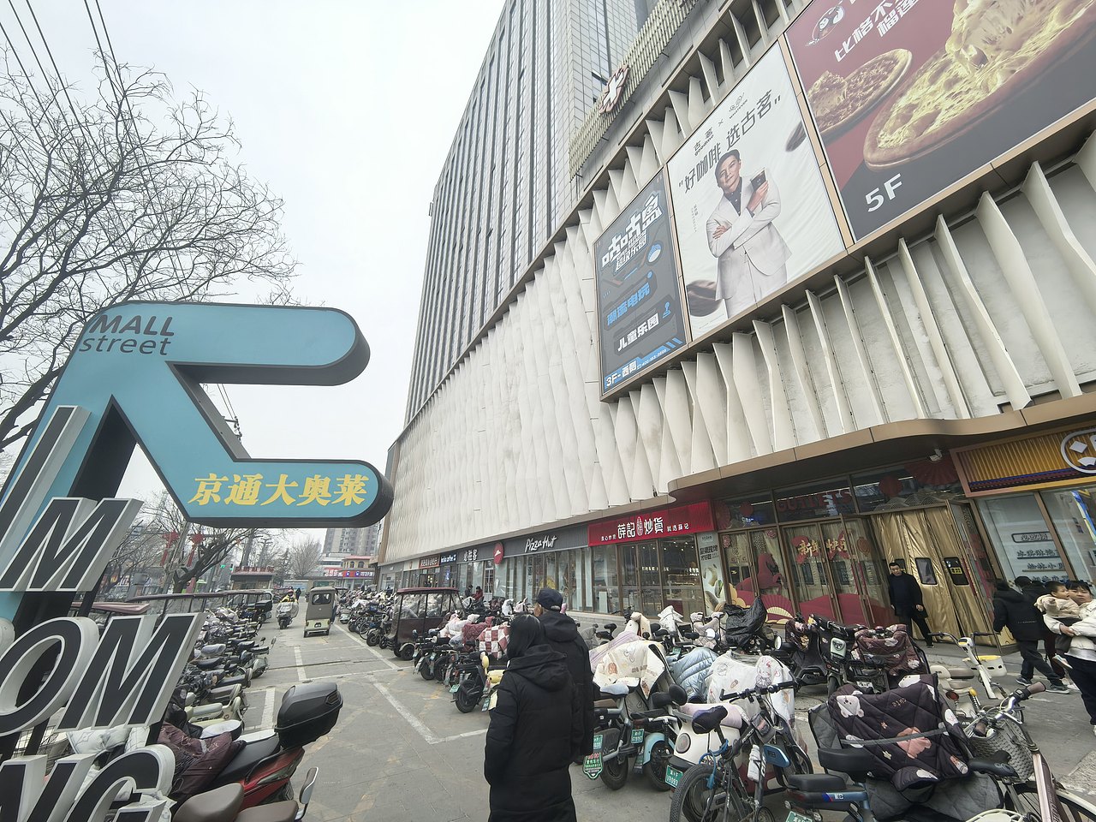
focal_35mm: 13
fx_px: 412
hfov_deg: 106.2
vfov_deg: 89.9
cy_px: 411
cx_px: 548
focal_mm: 1.95
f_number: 2.2
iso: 50
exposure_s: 1/498
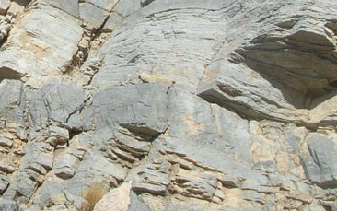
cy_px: -58
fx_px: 744
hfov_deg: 24.6
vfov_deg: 15.4
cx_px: 18
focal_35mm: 81
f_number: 5.6
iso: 50
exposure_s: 1/404
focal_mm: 5.8
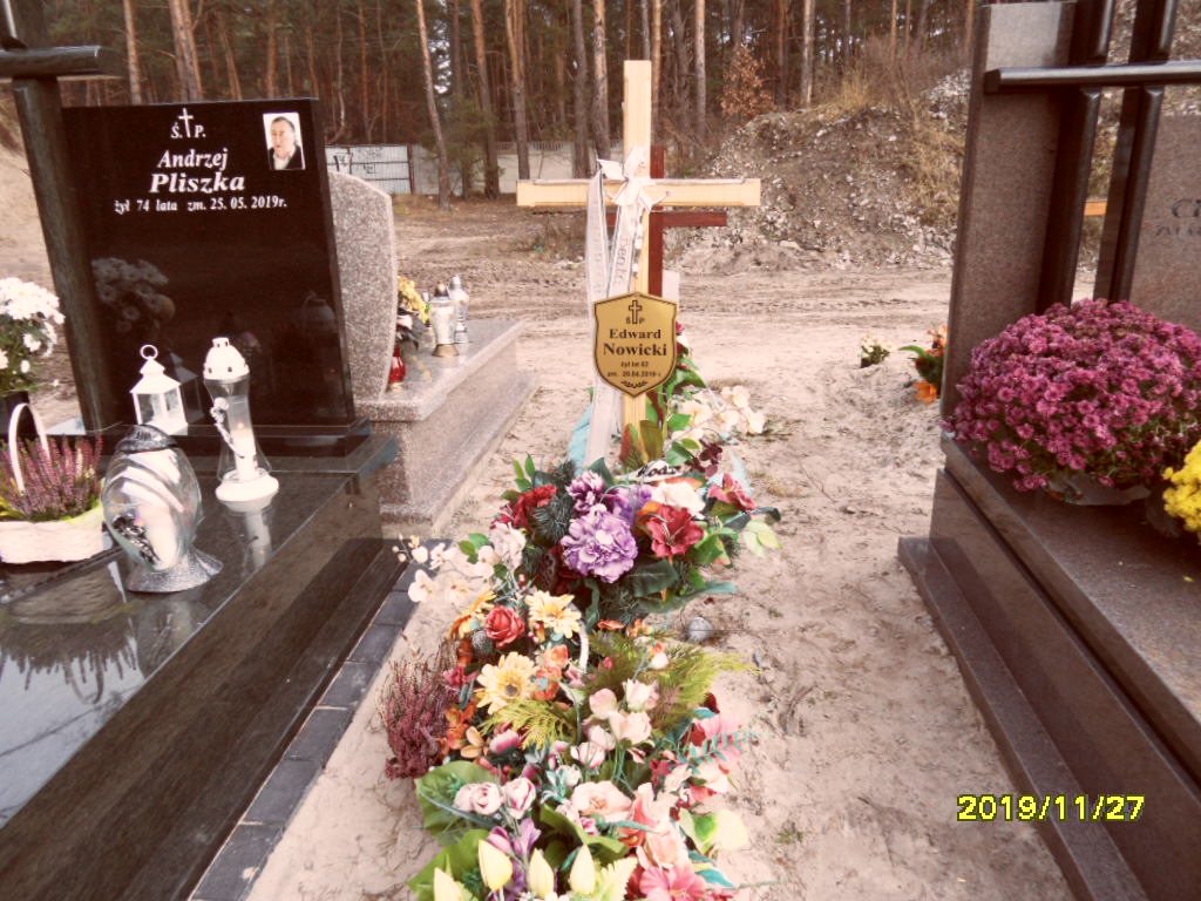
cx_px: 600
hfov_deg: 71.6
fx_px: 833
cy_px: 450
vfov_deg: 56.8
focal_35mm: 24
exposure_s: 1/125
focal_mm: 3.9
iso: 80
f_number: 3.2
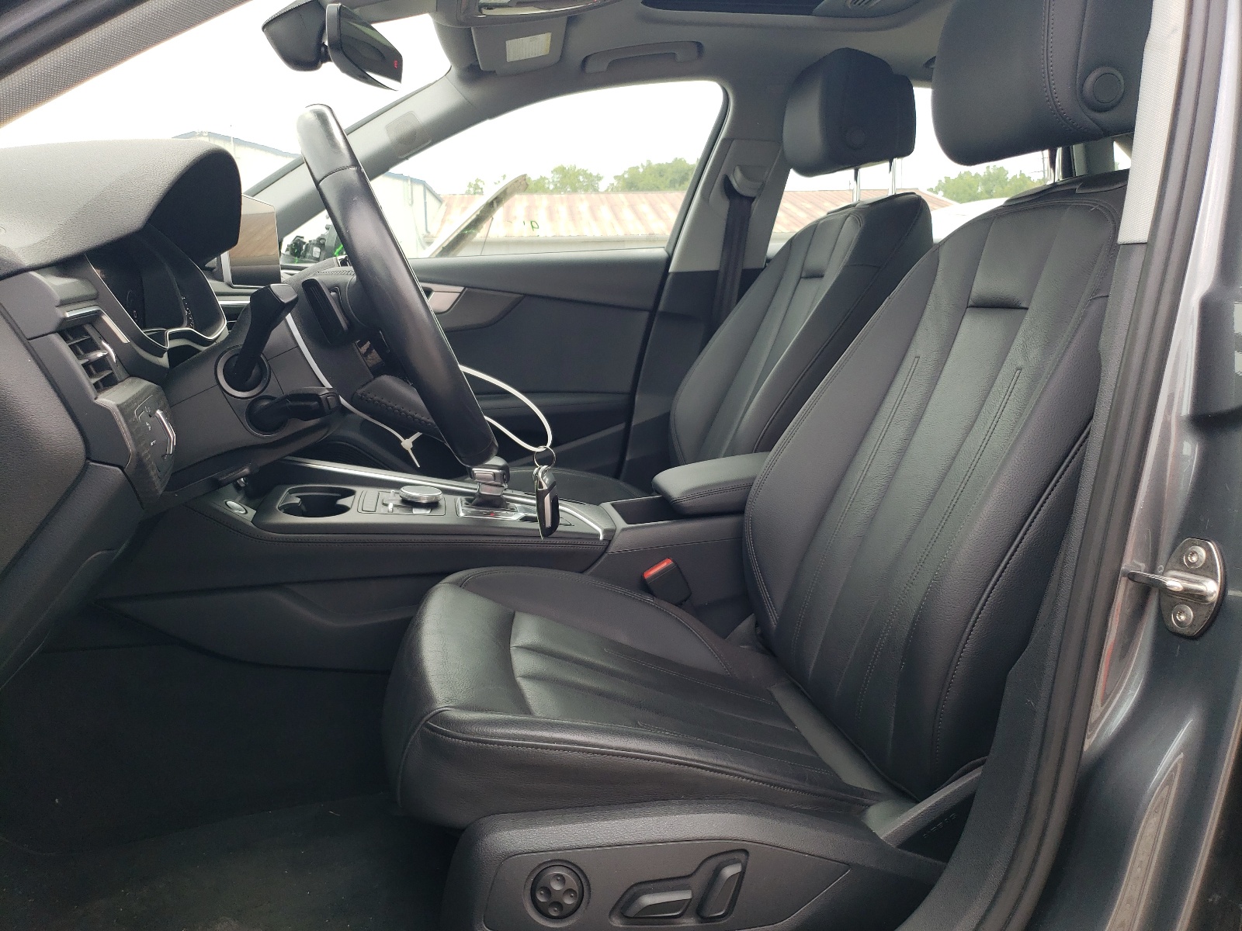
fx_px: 933
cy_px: 466
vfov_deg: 53.1
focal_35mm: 26
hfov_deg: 67.3
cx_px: 621
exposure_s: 1/435
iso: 50
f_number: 1.5
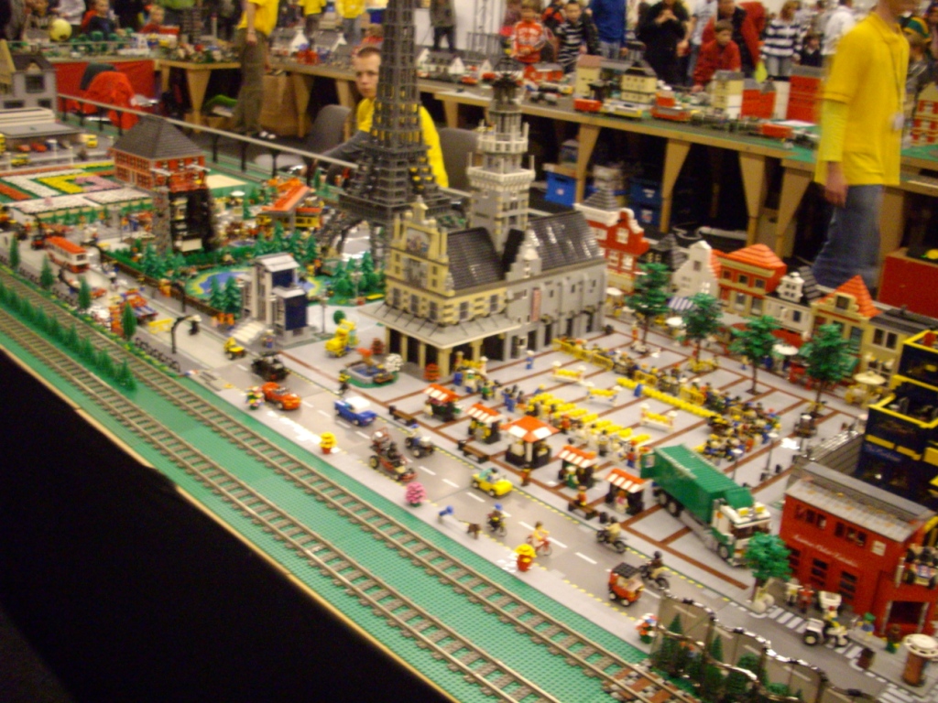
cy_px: 352
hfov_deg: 50.1
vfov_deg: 38.7
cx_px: 469
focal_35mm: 37
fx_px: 1003
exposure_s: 1/8
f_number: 2.8
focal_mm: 6.2
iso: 400
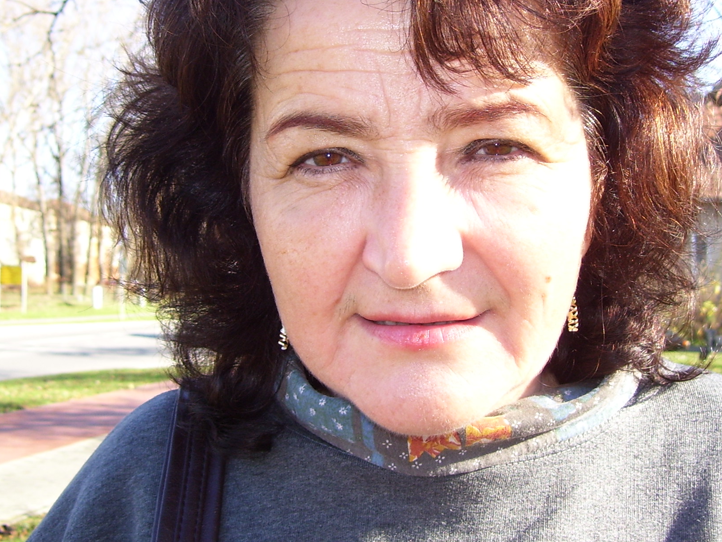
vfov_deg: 28.5
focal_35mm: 51
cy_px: 225
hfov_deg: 37.5
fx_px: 1064
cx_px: 374
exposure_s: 1/250
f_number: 2.7
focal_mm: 6
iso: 80
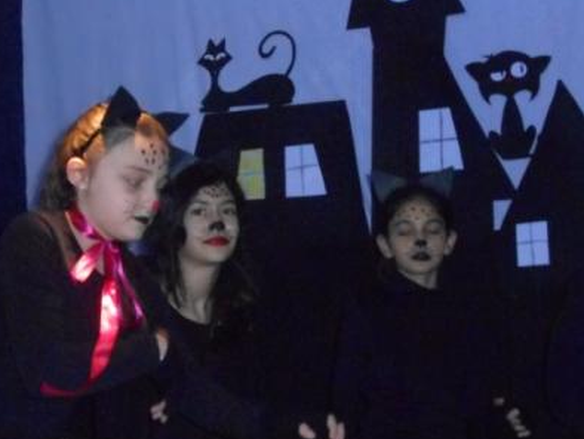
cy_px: 236
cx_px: 277
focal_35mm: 92
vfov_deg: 16.1
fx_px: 1553
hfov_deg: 21.3
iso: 1600
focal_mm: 14.5
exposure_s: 1/60
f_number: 6.6
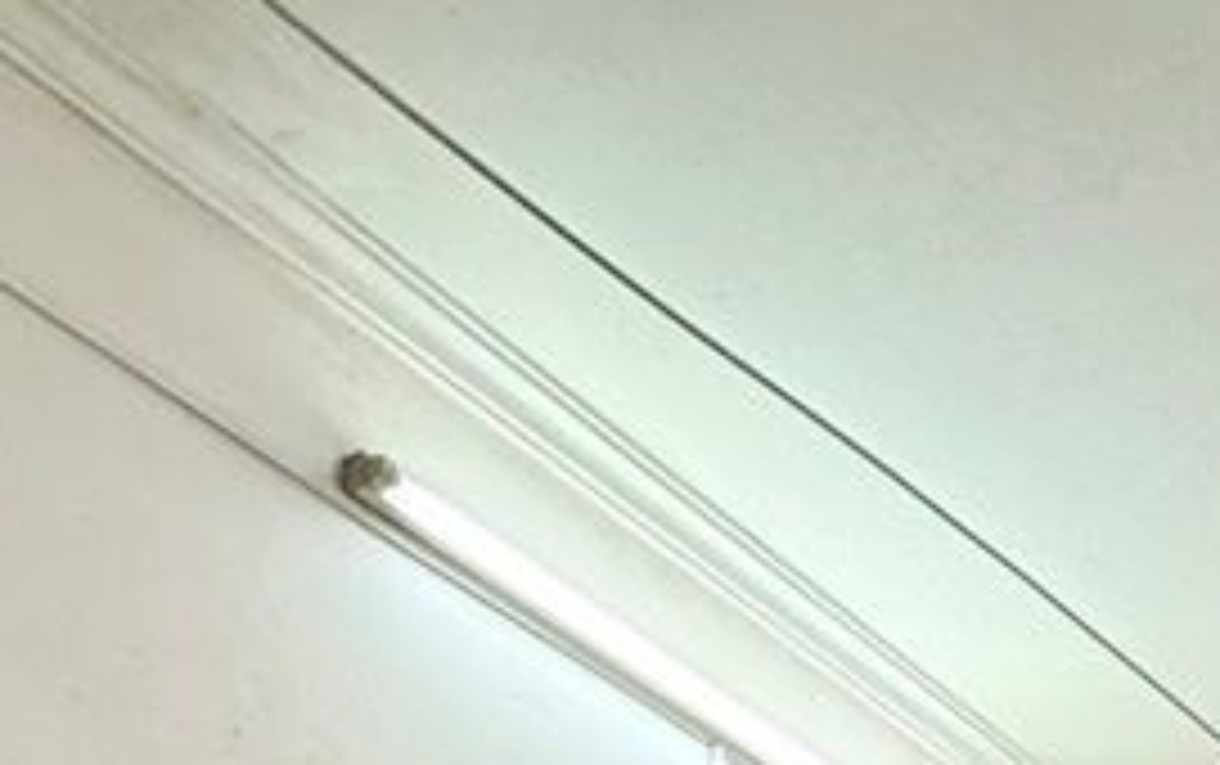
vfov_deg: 15.9
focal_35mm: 56
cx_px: 1495
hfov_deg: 30.3
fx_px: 1864
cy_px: 1678
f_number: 2.2
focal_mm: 2.22
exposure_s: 1/50
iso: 320
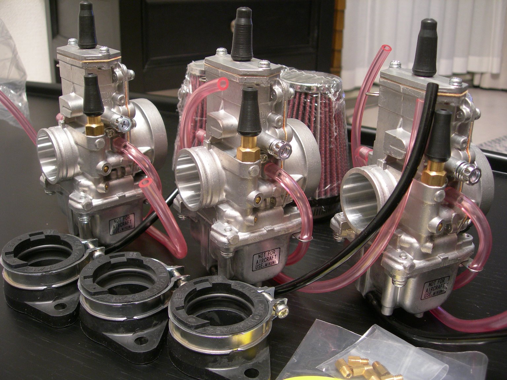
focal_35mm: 38
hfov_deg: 49.0
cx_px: 254
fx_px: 557
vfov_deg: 37.7
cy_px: 190
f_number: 2.8
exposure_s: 1/4
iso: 152
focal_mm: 7.8
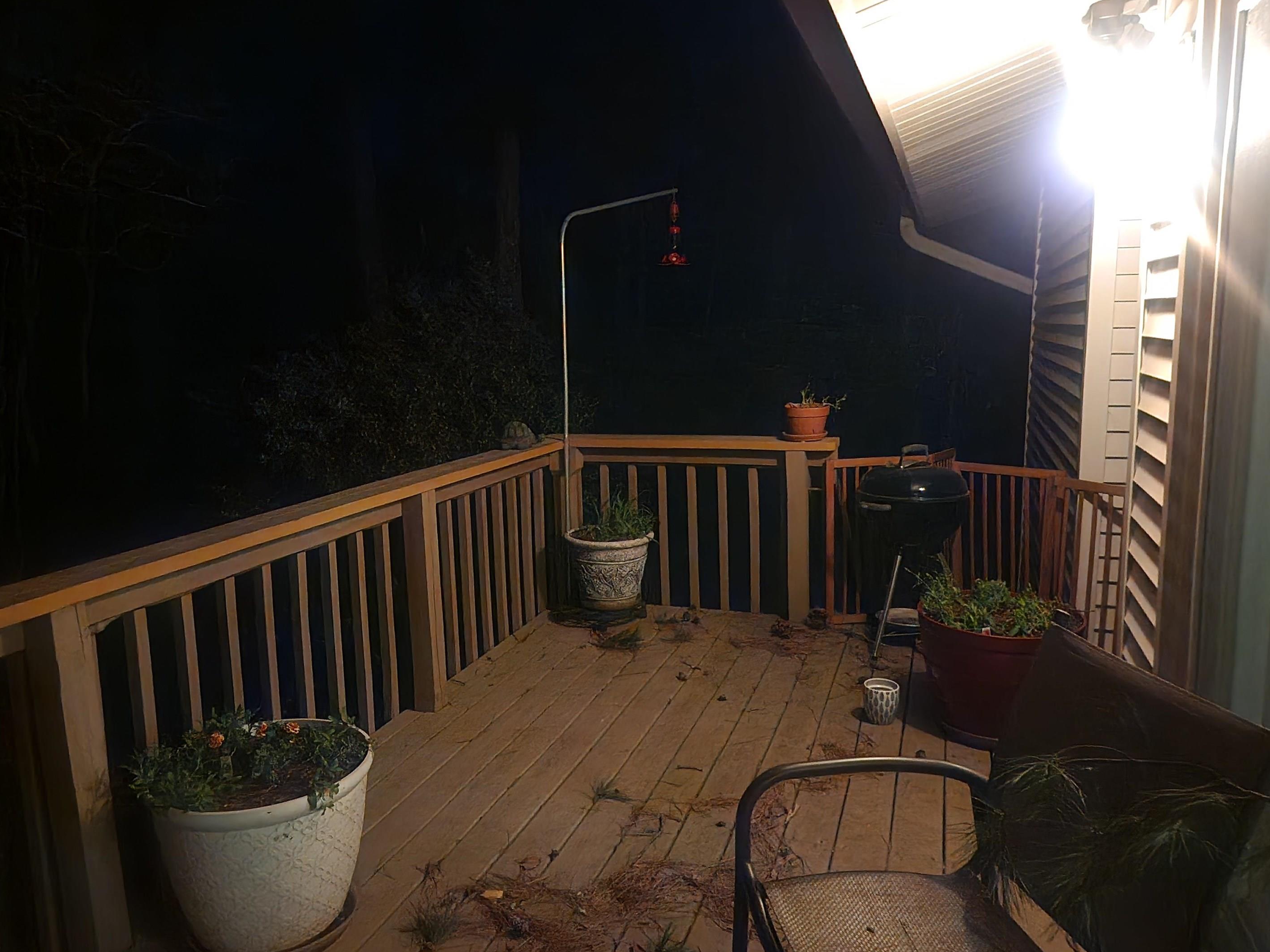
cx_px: 675
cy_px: 451
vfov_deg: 54.9
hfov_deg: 69.3
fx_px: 917
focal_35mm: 25
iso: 640
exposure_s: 1/9.99
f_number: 1.8
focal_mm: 5.4
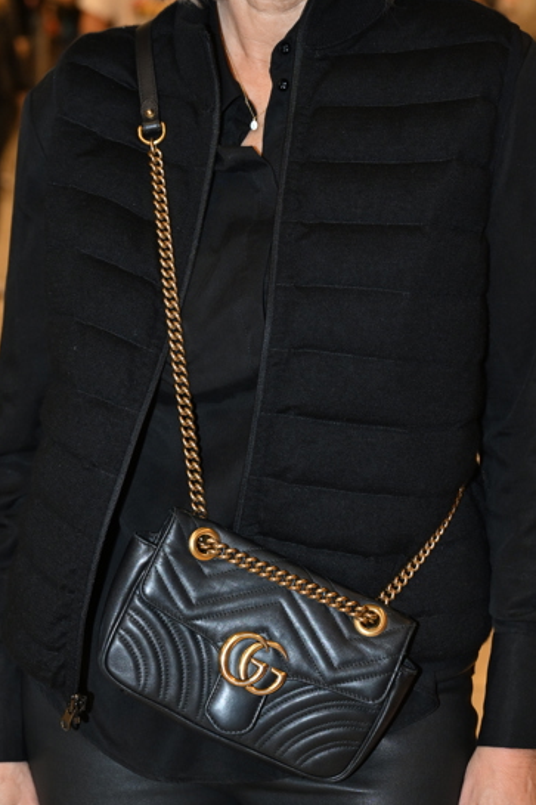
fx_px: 2503
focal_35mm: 112
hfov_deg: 12.2
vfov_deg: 18.3
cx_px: 306
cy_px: 346
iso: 1250
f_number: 4.5
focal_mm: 59
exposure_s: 1/125
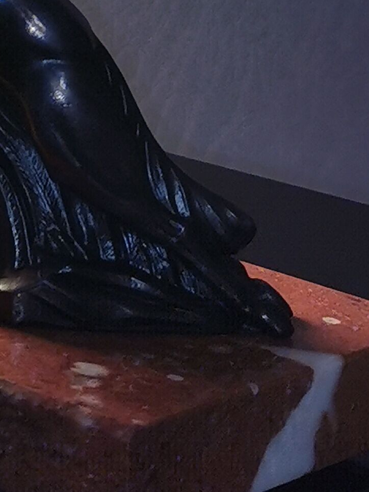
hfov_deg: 9.2
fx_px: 2203
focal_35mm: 155
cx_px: -273
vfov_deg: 12.2
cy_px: -223
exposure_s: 1/100
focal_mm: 5.58
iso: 64
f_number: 1.8
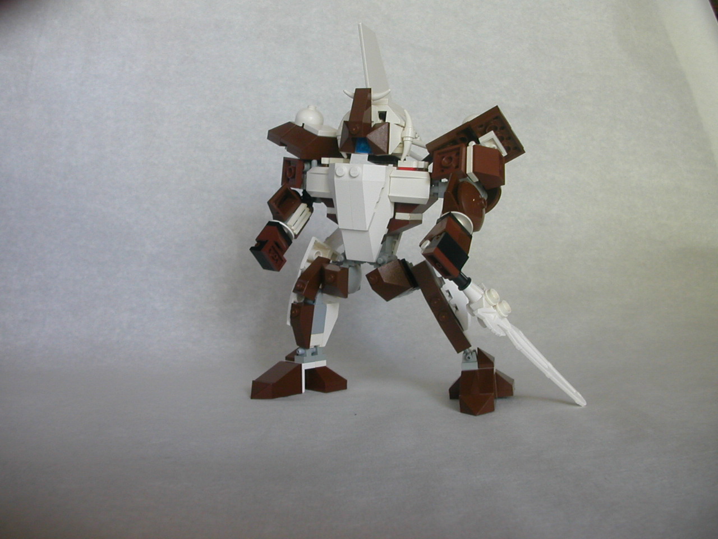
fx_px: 767
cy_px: 270
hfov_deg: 50.1
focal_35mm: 37
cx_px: 359
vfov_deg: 38.7
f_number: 2.7
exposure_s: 1/12.6
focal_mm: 5.6
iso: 100
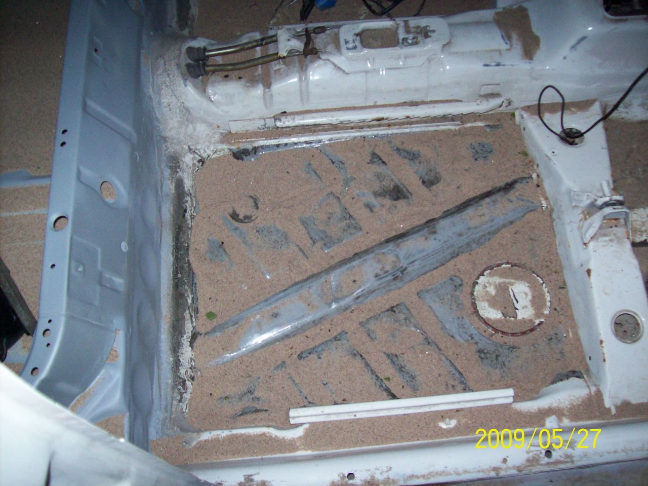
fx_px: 674
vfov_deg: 39.6
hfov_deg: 51.4
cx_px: 324
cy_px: 243
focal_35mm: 36
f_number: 2.7
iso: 200
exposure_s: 1/64
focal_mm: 6
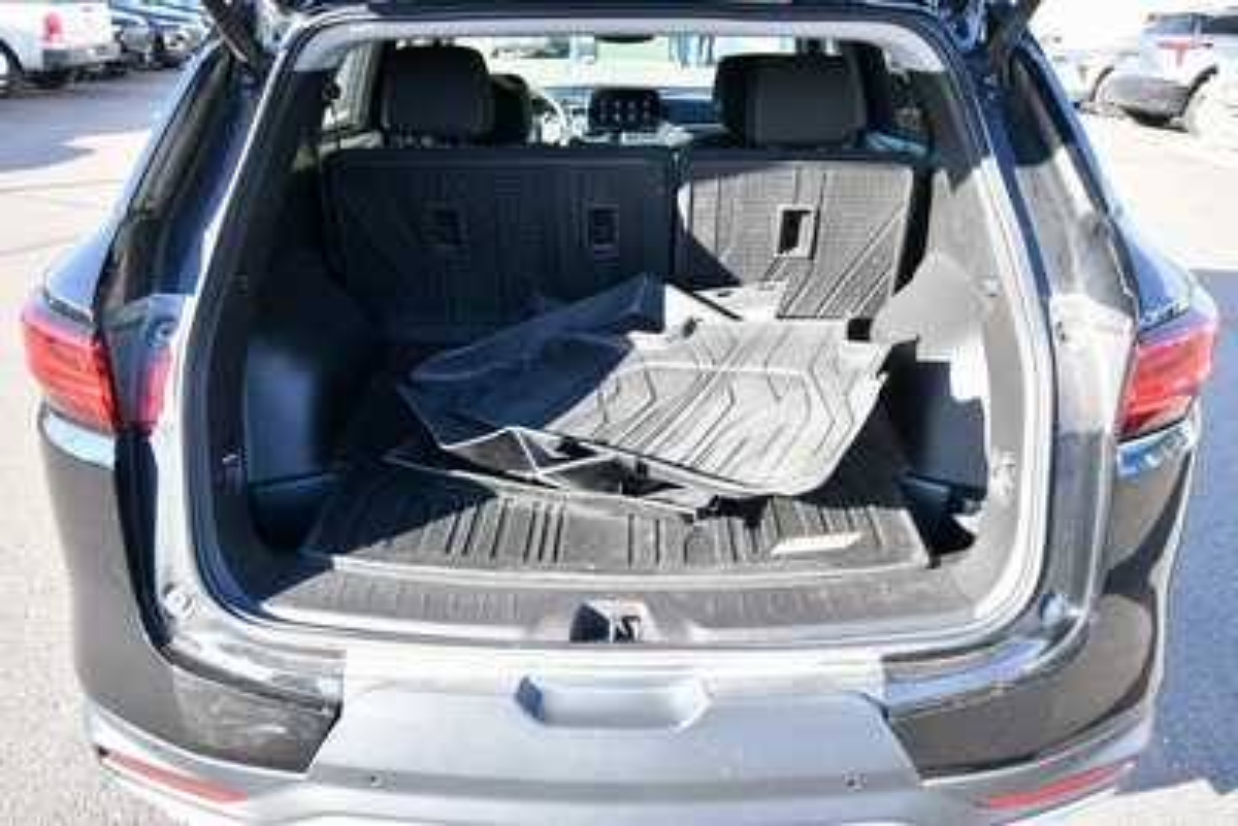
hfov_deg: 61.9
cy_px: 413
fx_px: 1032
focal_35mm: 30
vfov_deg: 43.6
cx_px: 619
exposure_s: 1/250
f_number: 5.6
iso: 560
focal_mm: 20
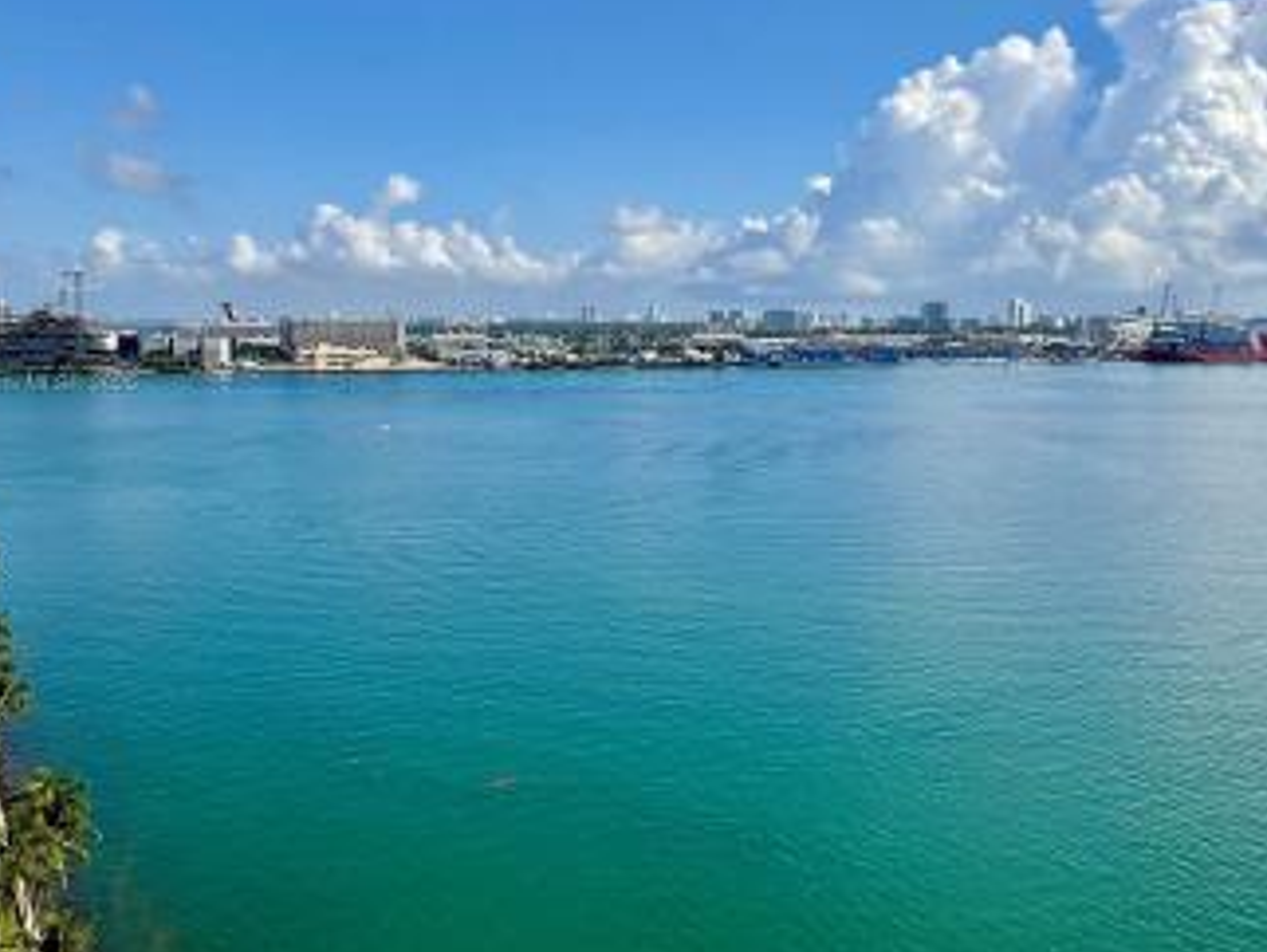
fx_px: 1319
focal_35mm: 36
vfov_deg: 39.6
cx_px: 610
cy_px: 386
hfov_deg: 51.3
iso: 16
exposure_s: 1/2959
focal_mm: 3
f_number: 1.8
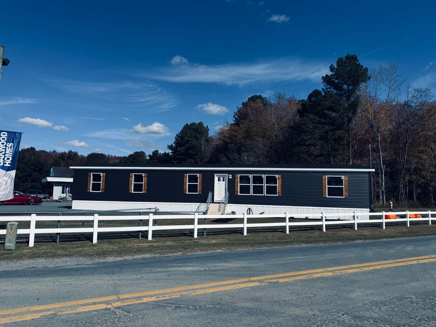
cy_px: 164
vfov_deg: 56.8
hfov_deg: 71.6
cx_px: 218
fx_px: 302
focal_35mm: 24
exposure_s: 1/7937
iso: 80
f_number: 1.78
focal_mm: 6.76
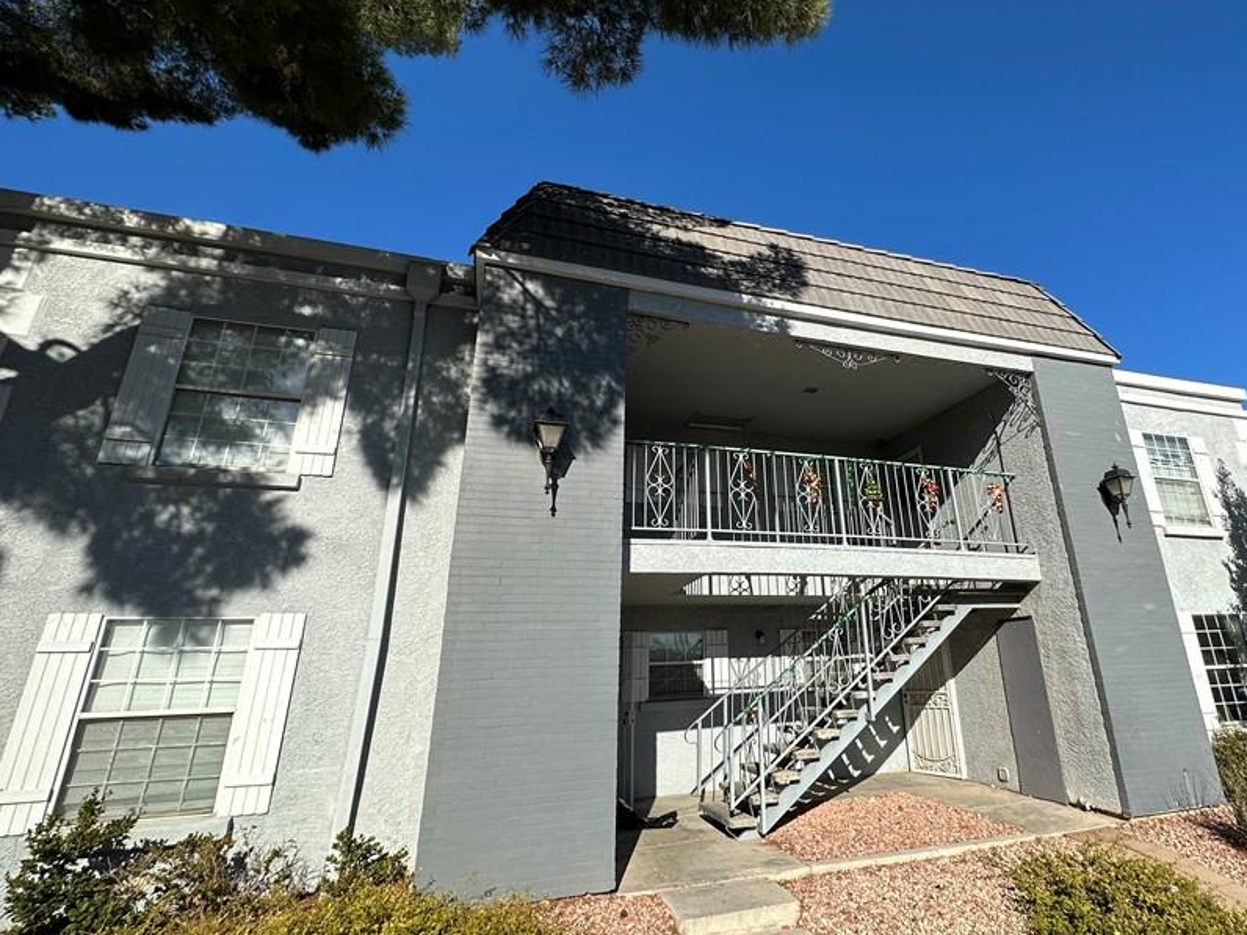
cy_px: 442
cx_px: 727
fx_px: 648
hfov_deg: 87.0
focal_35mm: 18
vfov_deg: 71.5
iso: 50
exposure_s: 1/2398
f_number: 2.2
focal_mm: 2.22
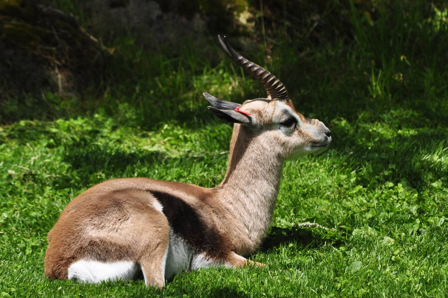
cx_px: 224
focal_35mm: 360
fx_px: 4475
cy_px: 149
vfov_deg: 3.8
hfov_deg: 5.7
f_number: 5.6
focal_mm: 240
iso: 320
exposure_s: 1/2000
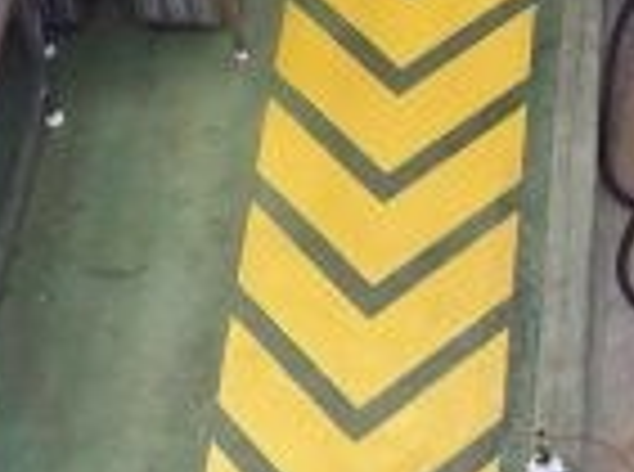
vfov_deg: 14.4
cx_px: 292
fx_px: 1863
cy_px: 337
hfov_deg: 19.3
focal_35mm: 102
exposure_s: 1/30
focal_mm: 5.7
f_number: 2.9
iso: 400
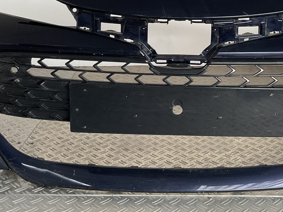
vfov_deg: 23.7
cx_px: 187
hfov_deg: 31.9
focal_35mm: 60
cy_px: 19
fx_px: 491
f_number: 1.8
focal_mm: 3
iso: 50
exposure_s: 1/50
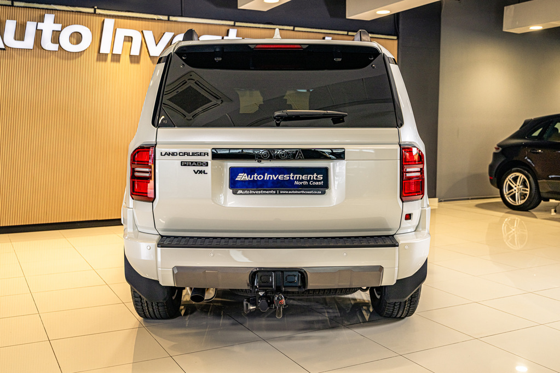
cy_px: 186
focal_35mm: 38
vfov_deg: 35.1
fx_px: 591
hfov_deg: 50.7
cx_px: 280
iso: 400
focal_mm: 38
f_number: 4.5
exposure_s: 1/125
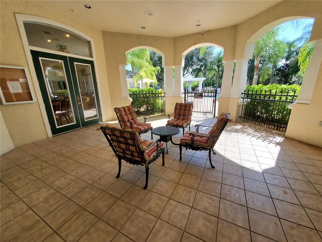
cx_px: 161
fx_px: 121
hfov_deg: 106.2
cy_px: 121
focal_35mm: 13
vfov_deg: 89.9
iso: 50
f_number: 2.2
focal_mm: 1.8
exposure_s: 1/183
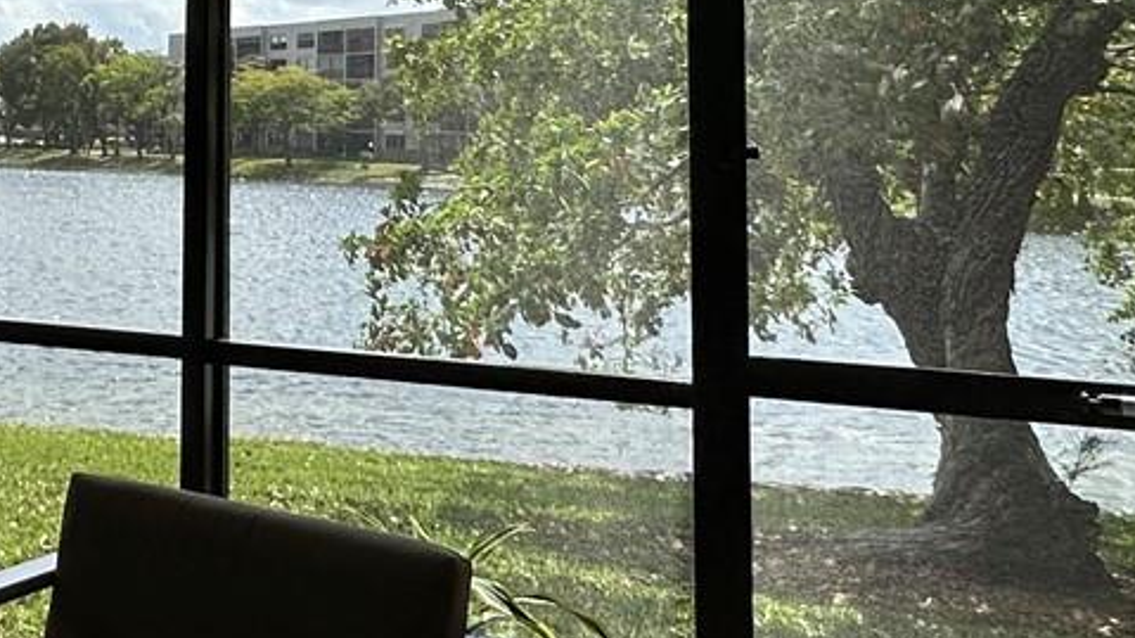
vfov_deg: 22.7
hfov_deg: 34.7
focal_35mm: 51
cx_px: -128
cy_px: 26
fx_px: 1534
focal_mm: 2.22
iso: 50
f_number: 2.2
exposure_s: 1/1949
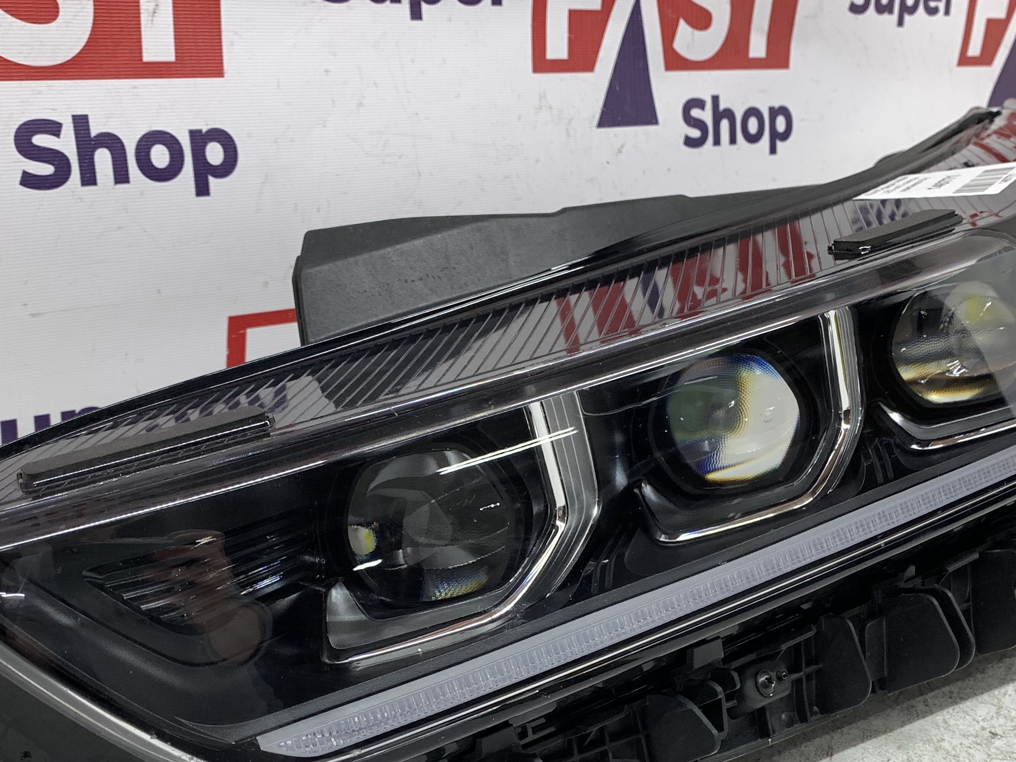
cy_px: 570
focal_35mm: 46
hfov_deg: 41.2
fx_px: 1350
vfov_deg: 31.0
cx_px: 483
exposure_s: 1/100
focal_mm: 4.25
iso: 50
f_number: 1.8
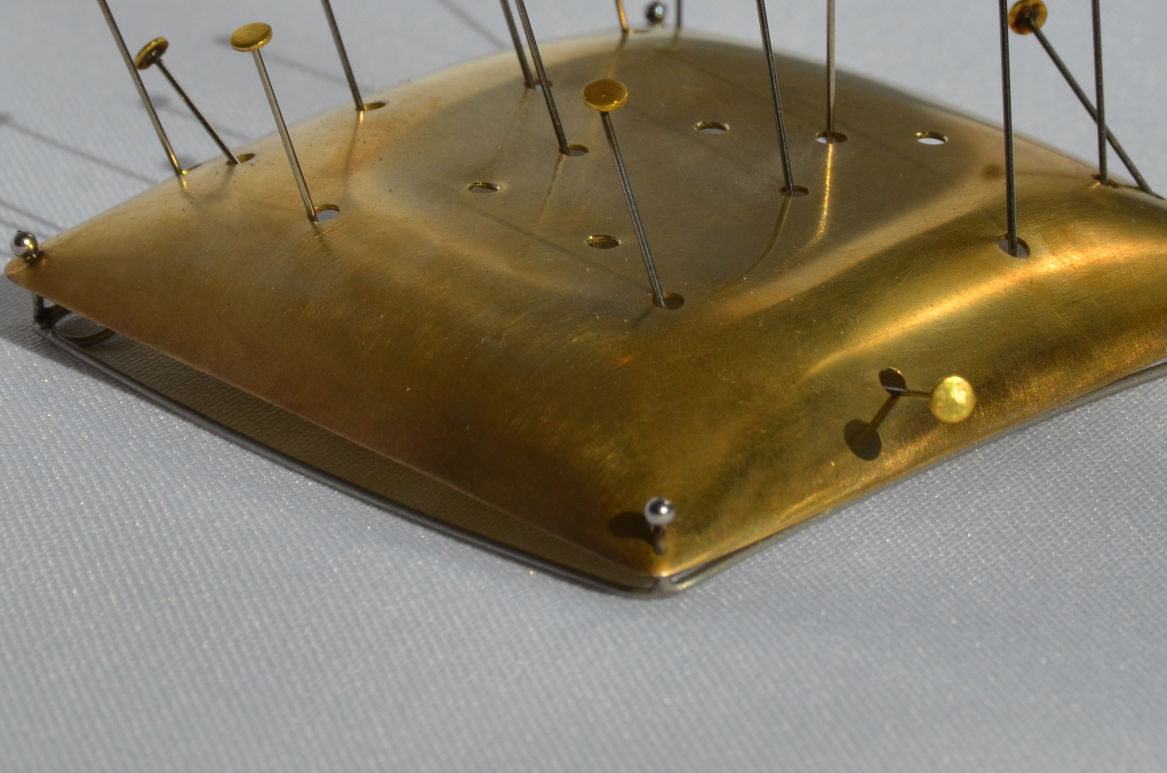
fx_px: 6632
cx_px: 601
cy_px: 180
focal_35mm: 205
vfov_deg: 6.7
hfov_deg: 10.1
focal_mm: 70
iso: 250
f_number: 13
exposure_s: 1/640
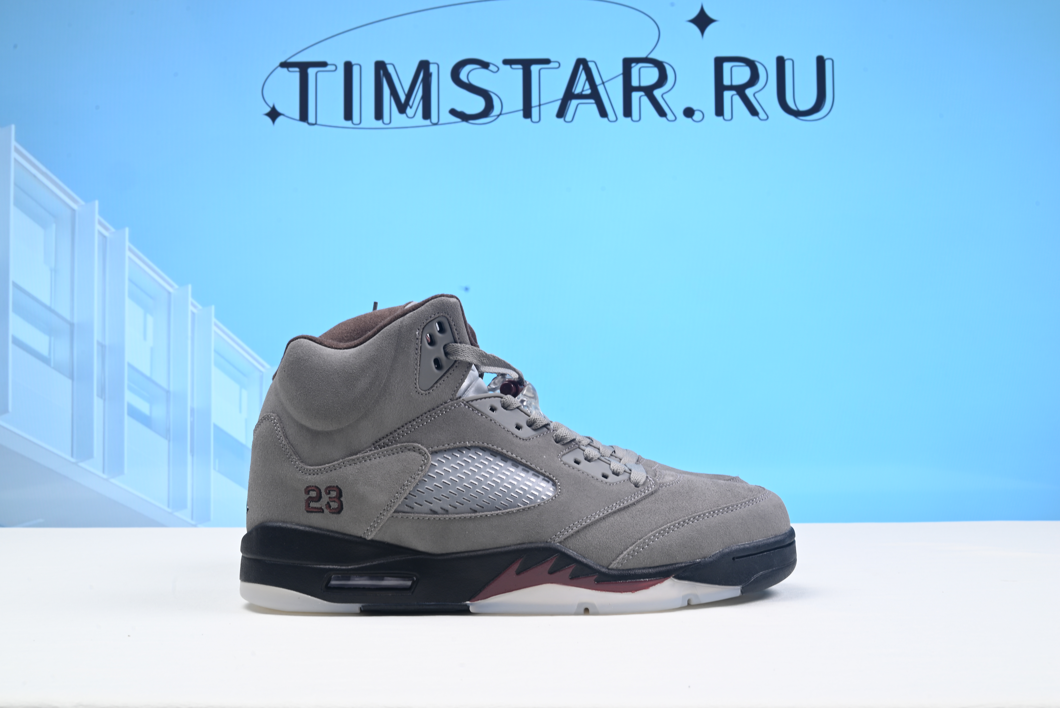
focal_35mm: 41
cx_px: 530
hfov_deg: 47.4
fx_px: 1208
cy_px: 354
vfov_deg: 32.7
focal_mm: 41
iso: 100
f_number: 16
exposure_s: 1/2
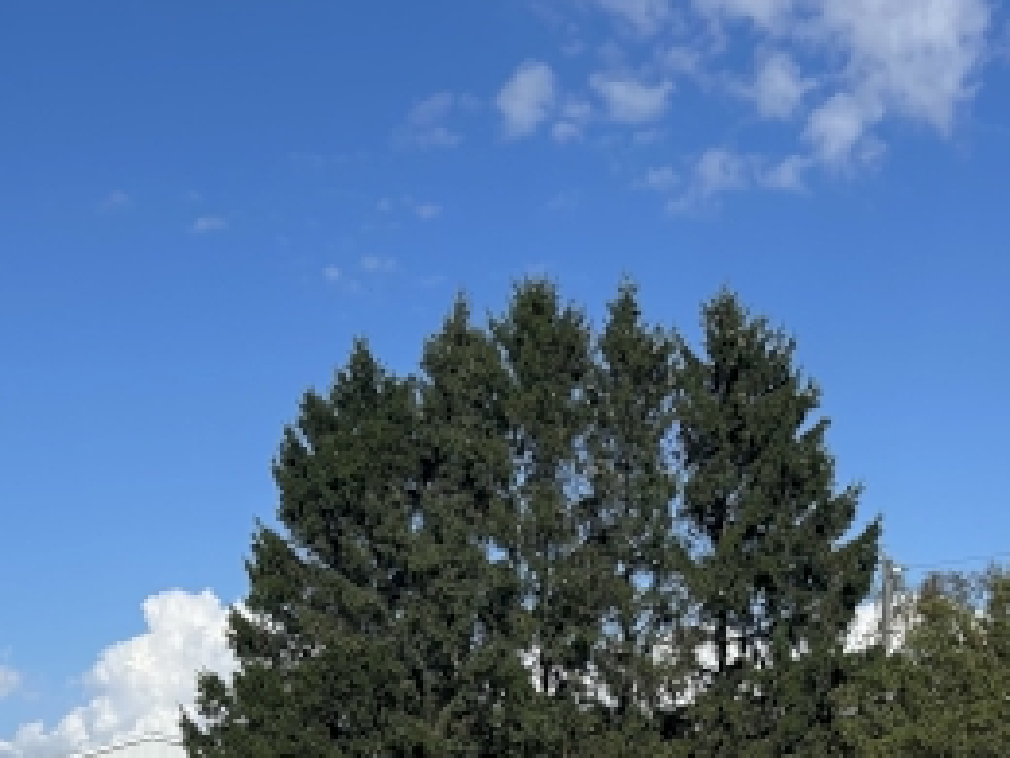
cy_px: 1116
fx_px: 2334
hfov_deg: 24.4
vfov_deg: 16.8
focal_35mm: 80
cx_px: 462
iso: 50
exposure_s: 1/5319
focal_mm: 5.7
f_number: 1.5
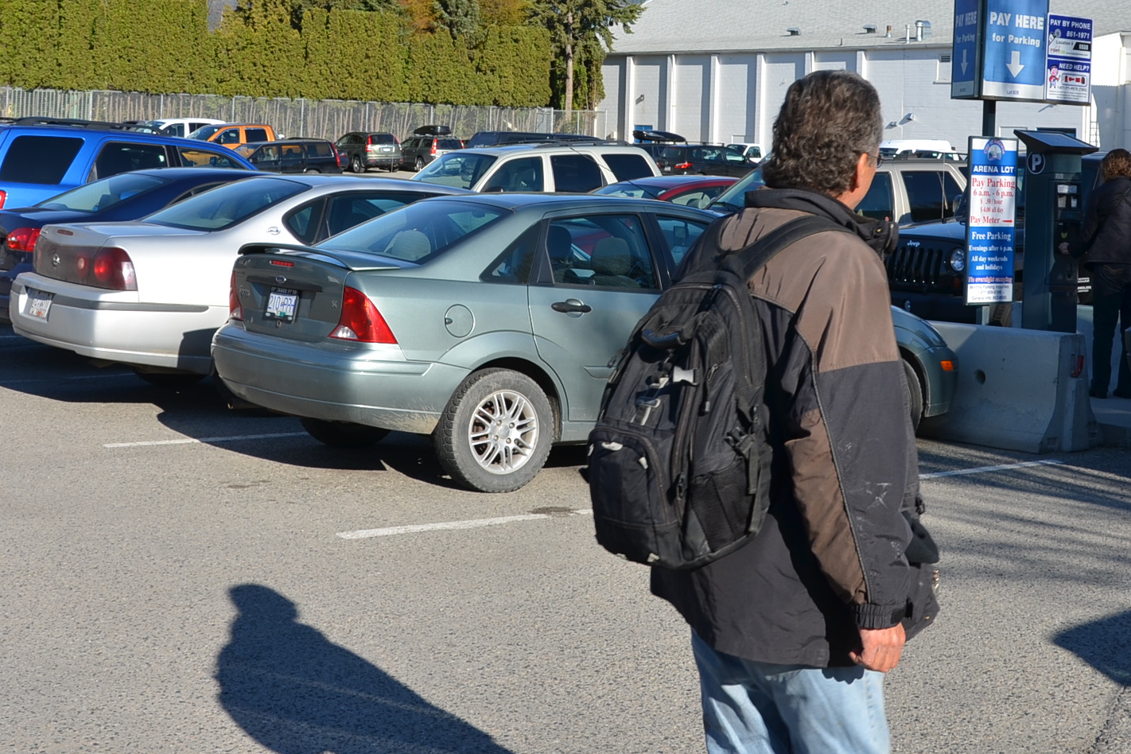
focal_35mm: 65
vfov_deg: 20.6
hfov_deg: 30.9
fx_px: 2038
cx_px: 673
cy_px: 110
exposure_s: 1/250
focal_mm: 25
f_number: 8
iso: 110
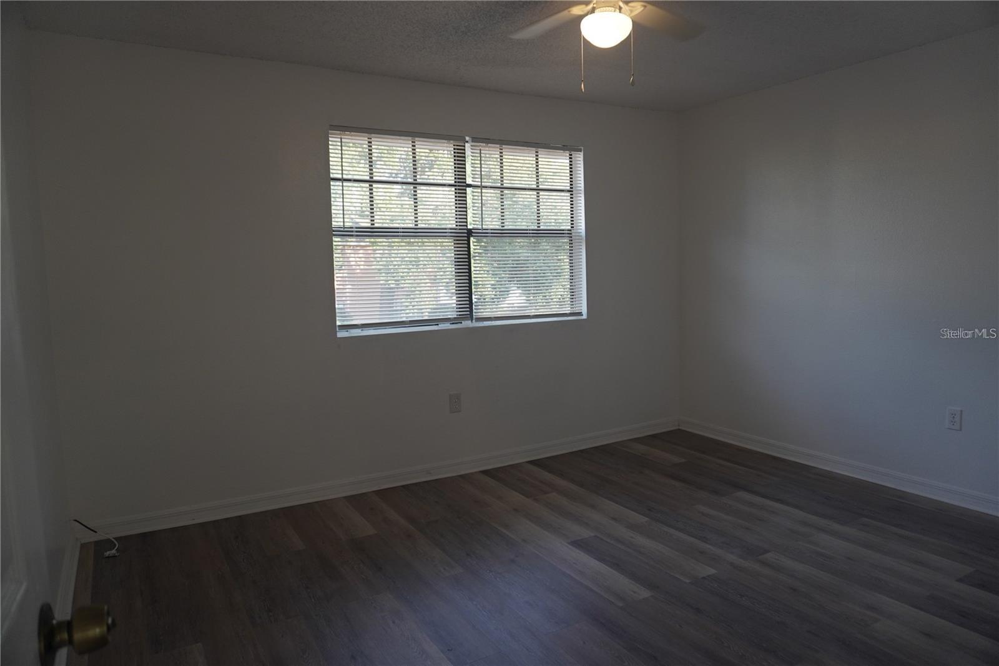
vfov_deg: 53.1
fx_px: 666
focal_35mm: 24
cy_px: 333
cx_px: 500
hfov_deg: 73.8
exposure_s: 1/160
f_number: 4
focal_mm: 16
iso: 400
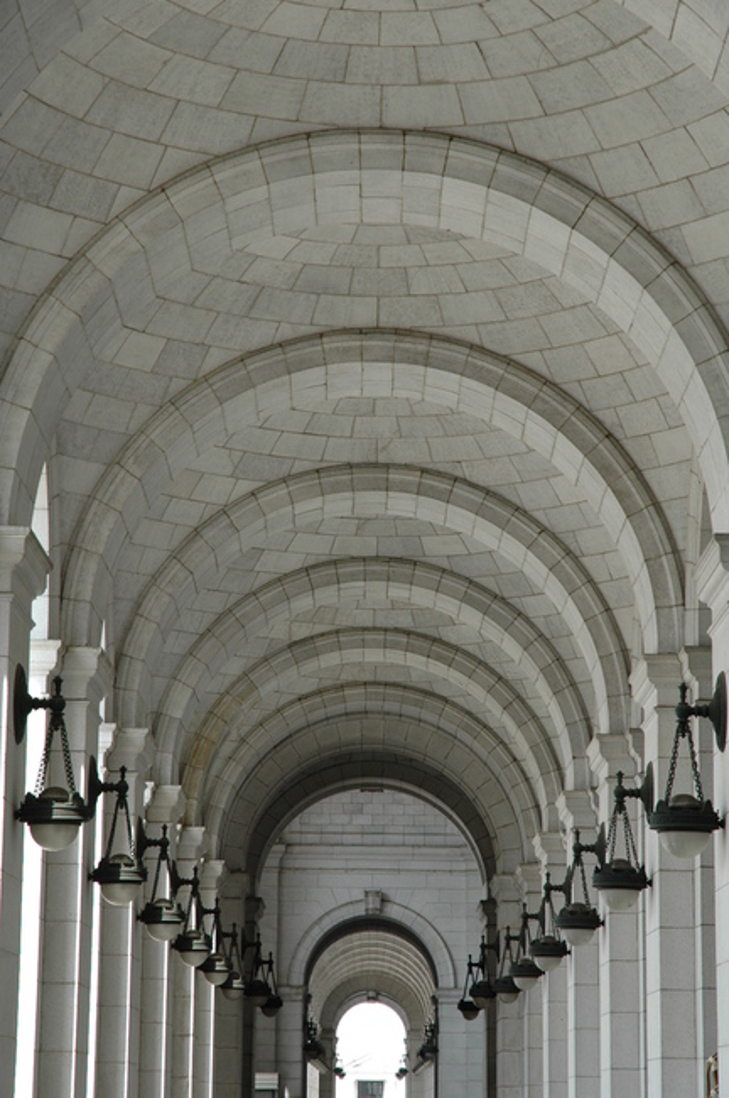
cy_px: 549
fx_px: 3196
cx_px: 364
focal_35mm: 105
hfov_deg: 13.0
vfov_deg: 19.5
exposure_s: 1/200
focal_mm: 70
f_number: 8
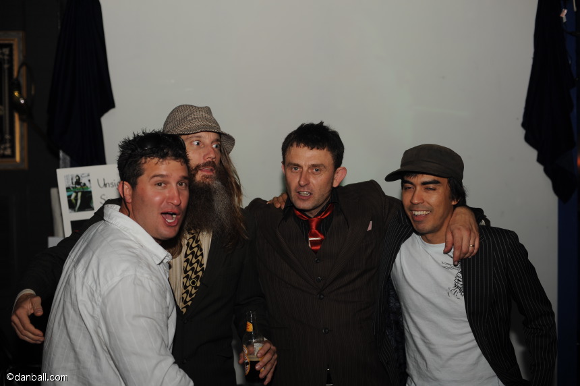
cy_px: 193
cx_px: 290
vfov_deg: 27.0
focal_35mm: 50
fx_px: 805
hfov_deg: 39.6
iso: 200
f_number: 3.5
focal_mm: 50
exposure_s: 1/30
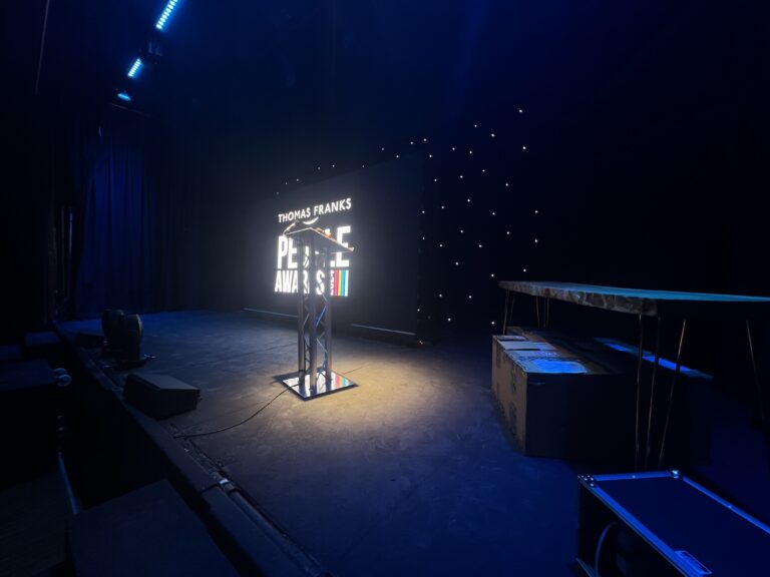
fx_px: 289
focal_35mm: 13
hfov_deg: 106.2
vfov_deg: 89.9
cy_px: 288
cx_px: 385
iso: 200
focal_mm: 1.57
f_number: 1.8
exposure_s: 1/102
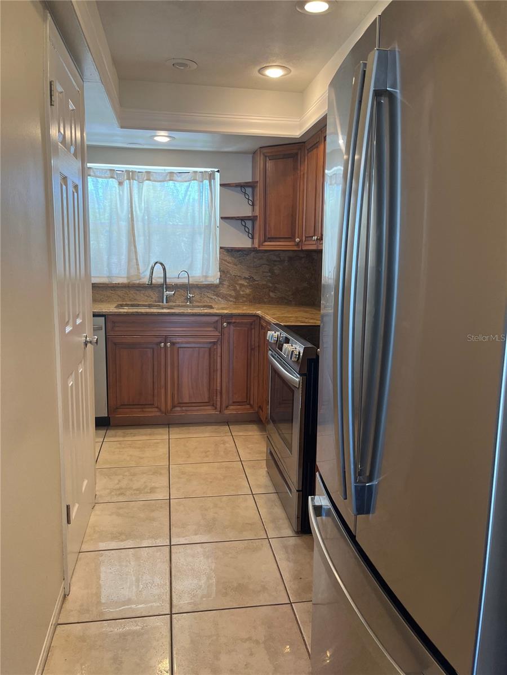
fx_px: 508
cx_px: 254
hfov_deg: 53.1
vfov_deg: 67.3
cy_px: 338
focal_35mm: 26
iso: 80
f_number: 1.6
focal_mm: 5.1
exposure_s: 1/120
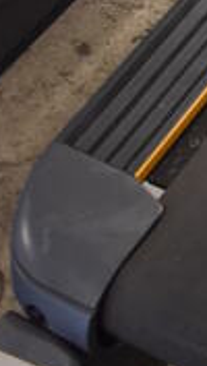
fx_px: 1420
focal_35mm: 146
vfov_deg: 12.9
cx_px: 617
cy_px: -350
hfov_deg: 7.4
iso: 1400
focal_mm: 18
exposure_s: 1/125
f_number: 3.5
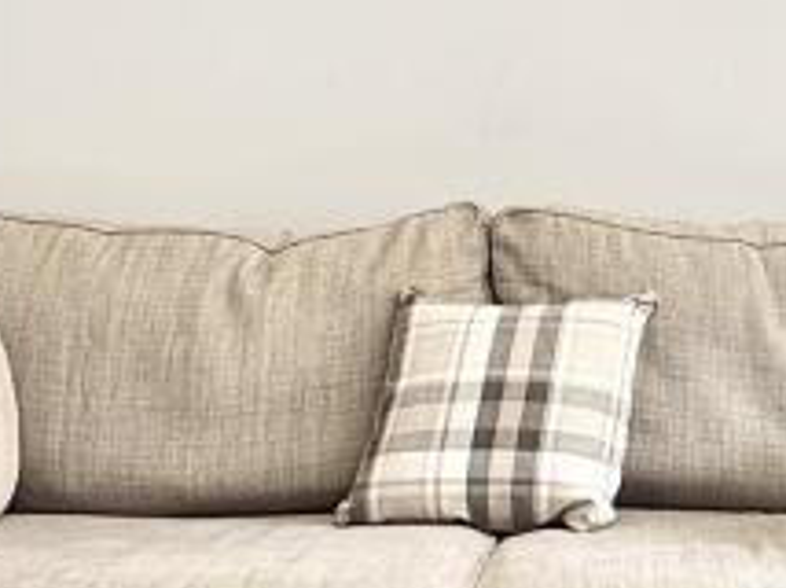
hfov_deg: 28.4
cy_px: 235
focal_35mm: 67
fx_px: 1520
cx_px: 621
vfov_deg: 21.9
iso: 64
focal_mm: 2.22
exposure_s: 1/99
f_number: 2.2
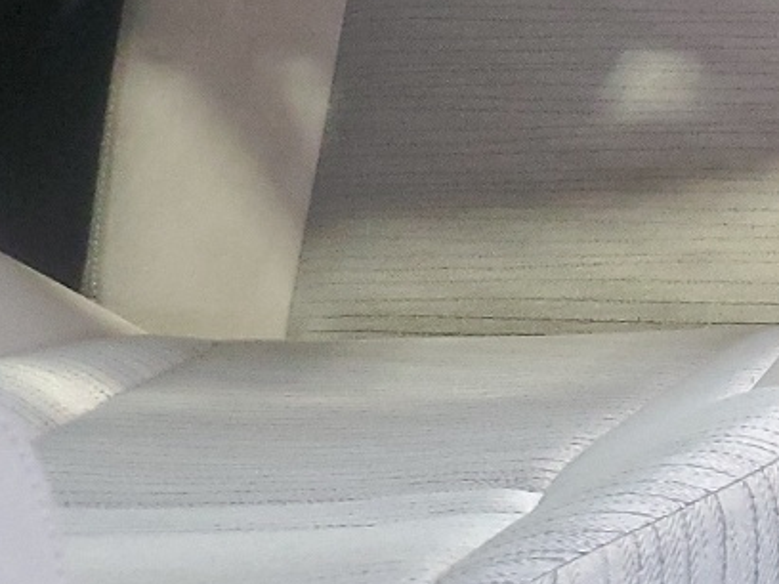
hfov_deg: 16.6
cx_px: 1327
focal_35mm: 102
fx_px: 2295
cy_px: -185
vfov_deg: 13.9
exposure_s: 1/60.2
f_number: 1.5
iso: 276
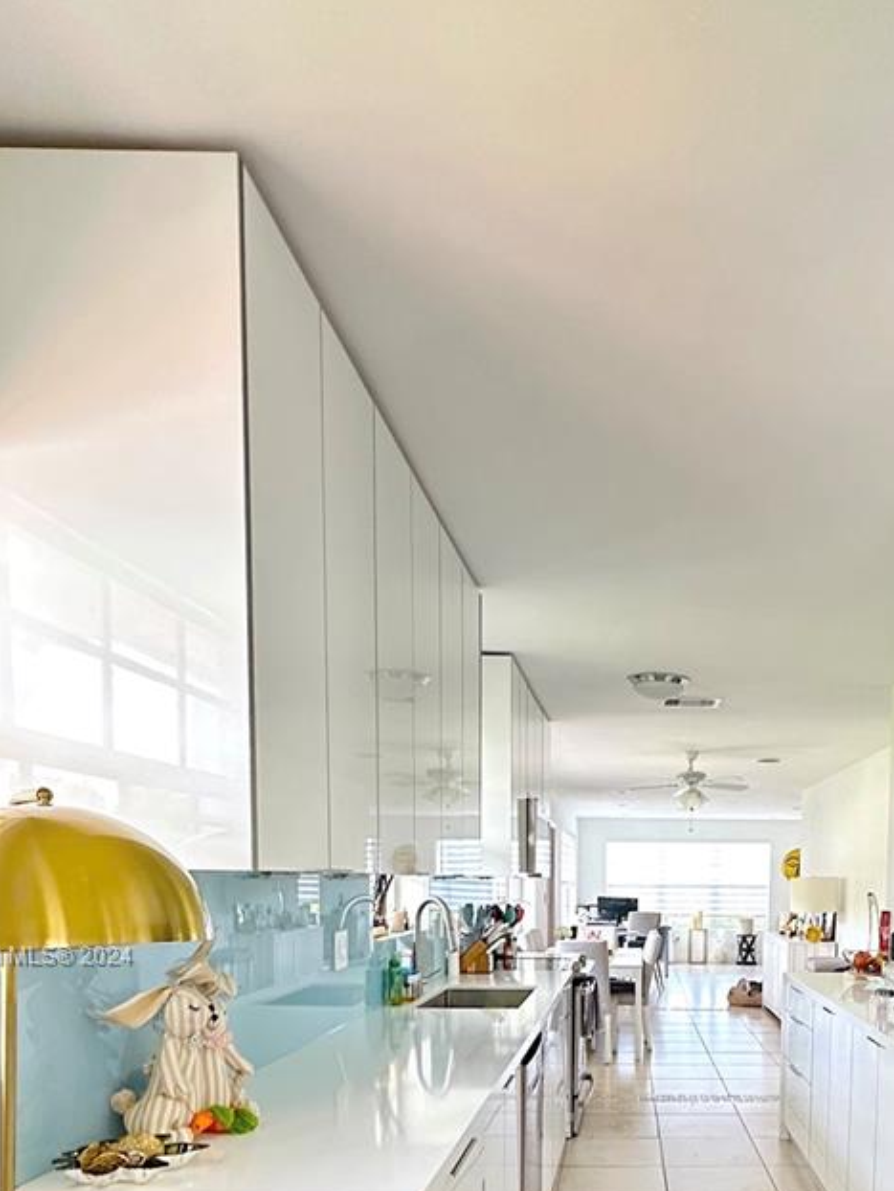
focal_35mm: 27
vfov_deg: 60.0
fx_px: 929
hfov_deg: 49.8
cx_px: 643
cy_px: 957
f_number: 2.2
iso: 640
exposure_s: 1/60
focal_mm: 2.22
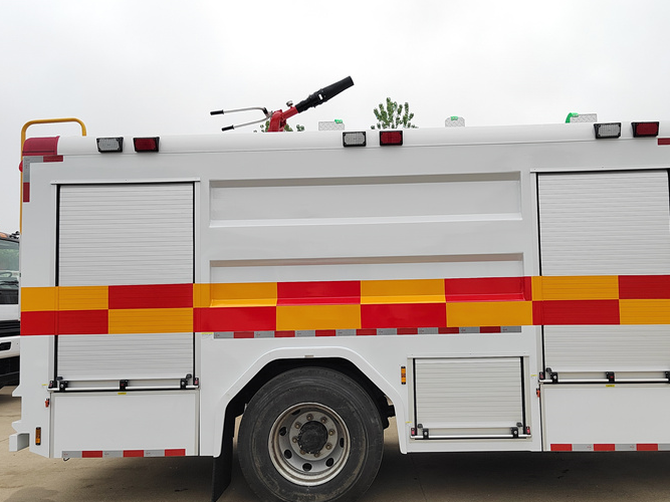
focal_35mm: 30
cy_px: 271
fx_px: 581
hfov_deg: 59.9
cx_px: 365
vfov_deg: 46.7
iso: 388
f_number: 1.9
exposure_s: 1/1703
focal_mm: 5.52
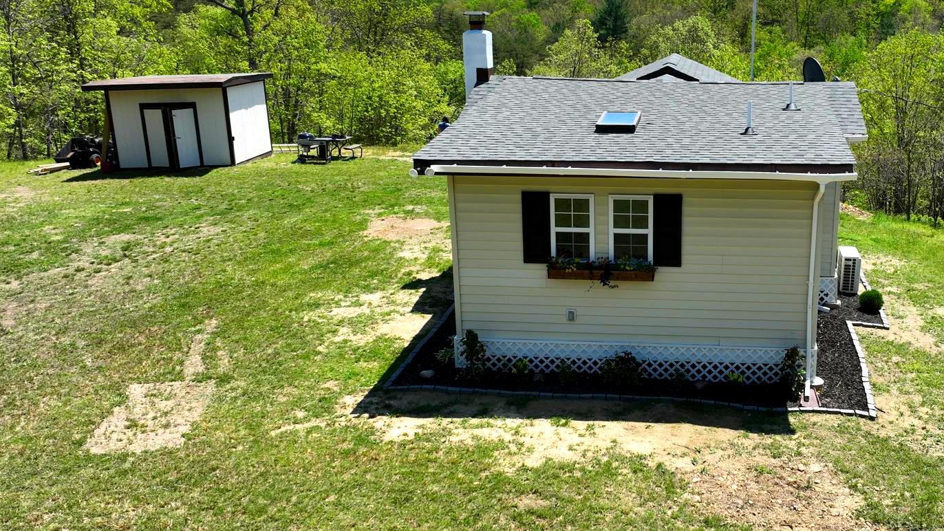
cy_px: 296
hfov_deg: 50.7
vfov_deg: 30.4
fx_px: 976
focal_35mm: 39
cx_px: 627
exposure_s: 1/2000
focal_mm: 12.29
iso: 120
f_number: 2.8
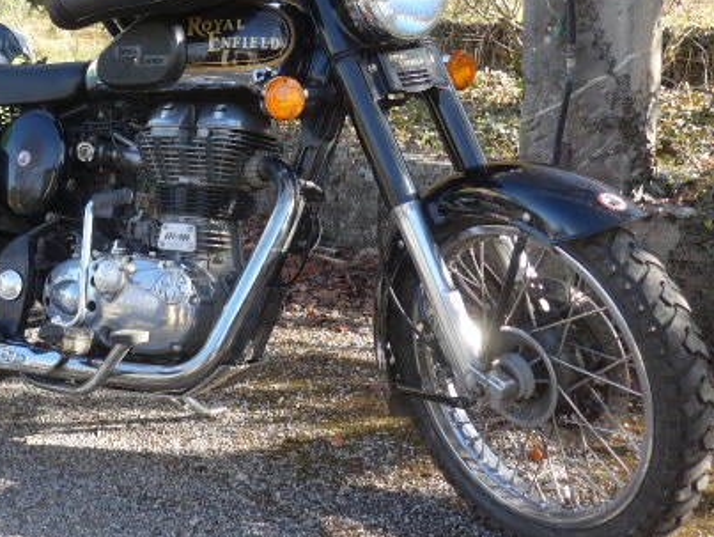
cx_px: 179
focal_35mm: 46
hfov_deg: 40.1
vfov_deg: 31.4
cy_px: 204
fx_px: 950
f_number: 2.8
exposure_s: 1/200
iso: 80
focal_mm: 6
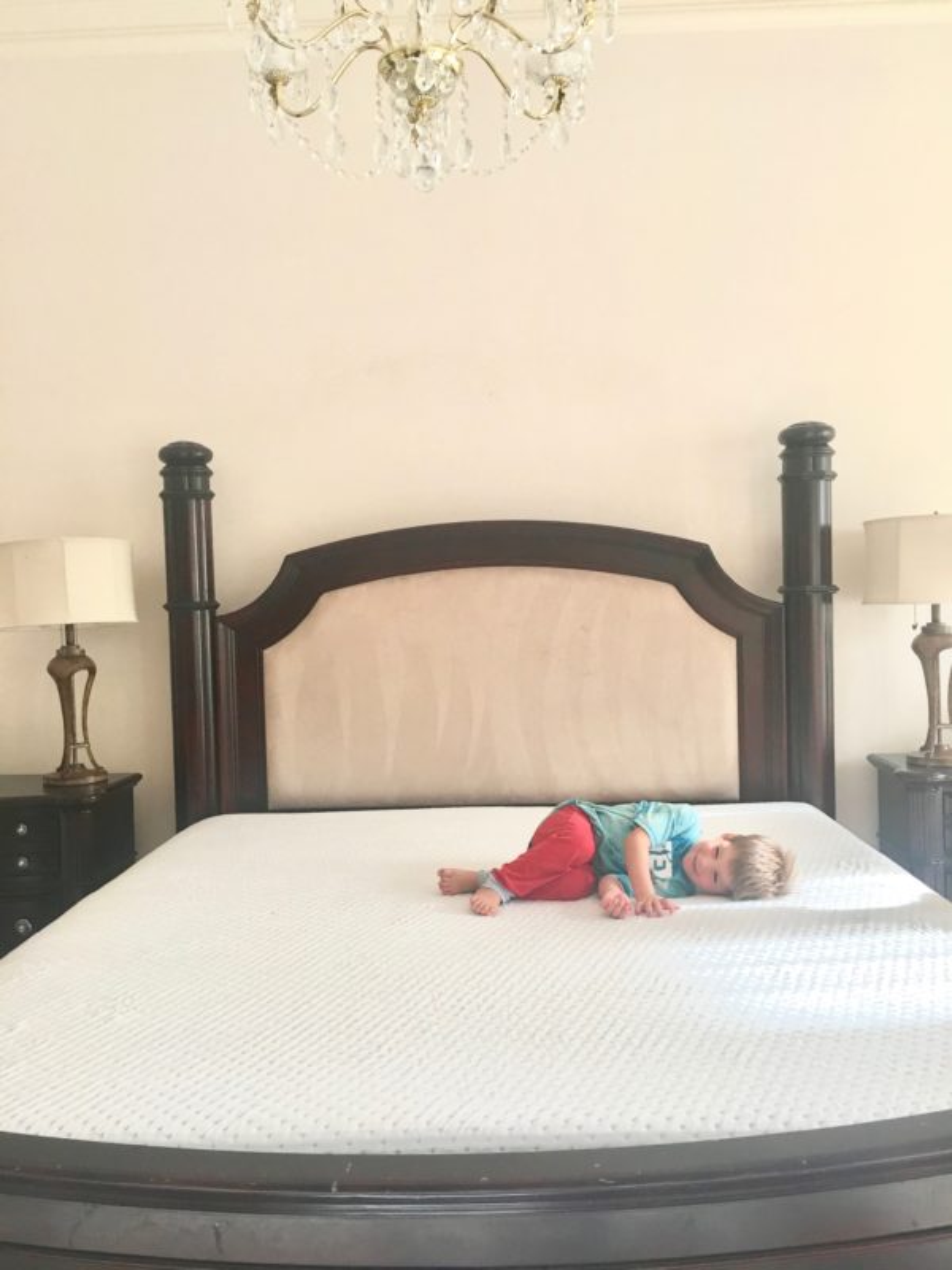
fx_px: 1063
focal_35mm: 29
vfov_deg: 61.7
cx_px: 476
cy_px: 635
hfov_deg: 48.2
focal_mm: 4.15
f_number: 2.2
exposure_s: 1/30
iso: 40
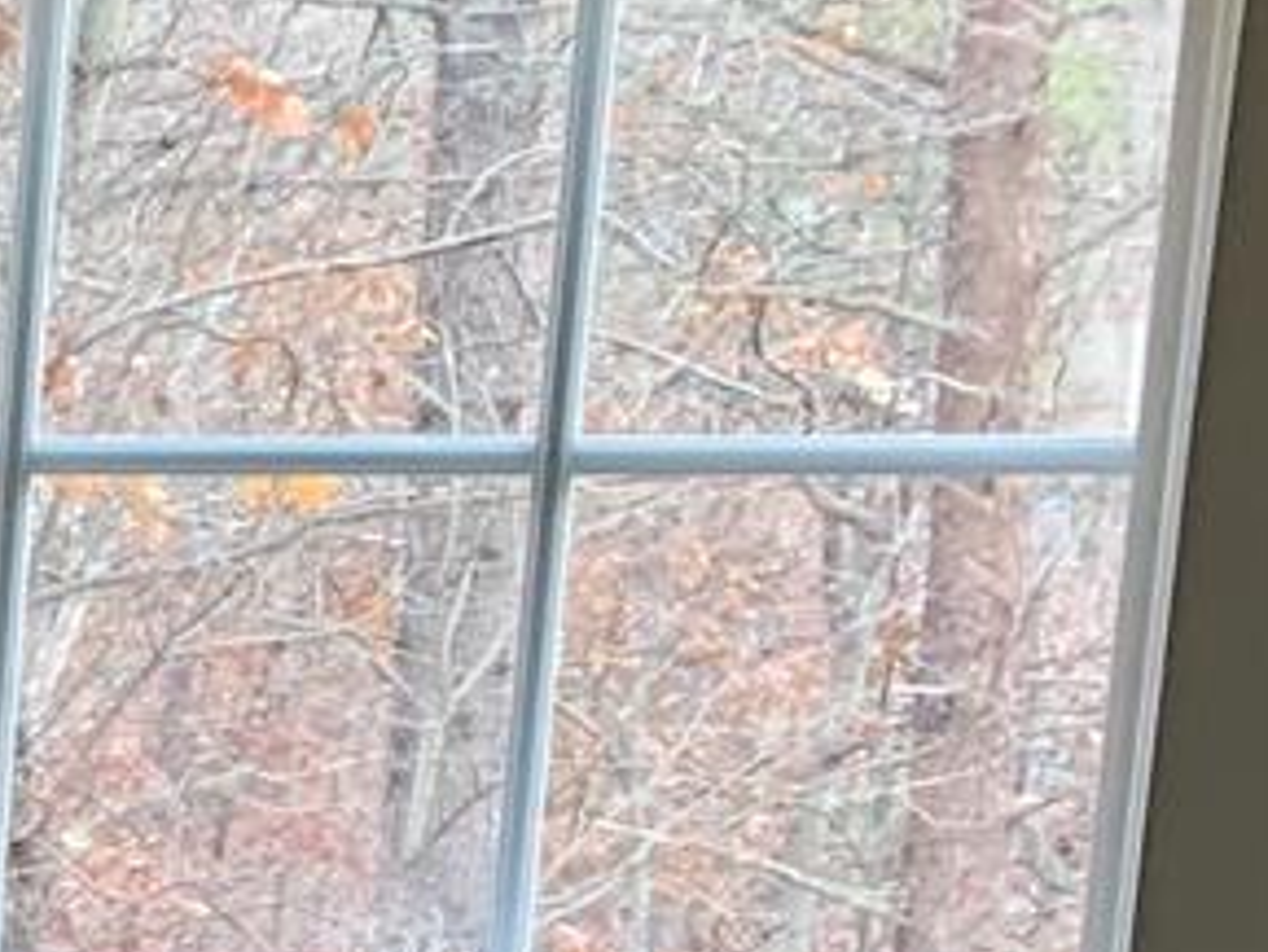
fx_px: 6743
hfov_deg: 8.5
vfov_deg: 7.7
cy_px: 2001
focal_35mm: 184
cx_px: -2856
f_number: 1.8
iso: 100
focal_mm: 4.25
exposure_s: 1/116
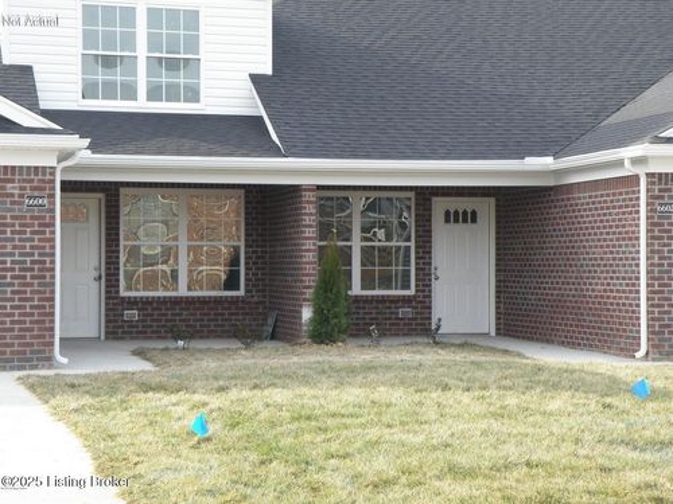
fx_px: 1789
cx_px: 336
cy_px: 252
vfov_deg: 16.1
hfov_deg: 21.3
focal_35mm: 92
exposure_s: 1/125
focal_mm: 16.37
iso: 64
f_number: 4
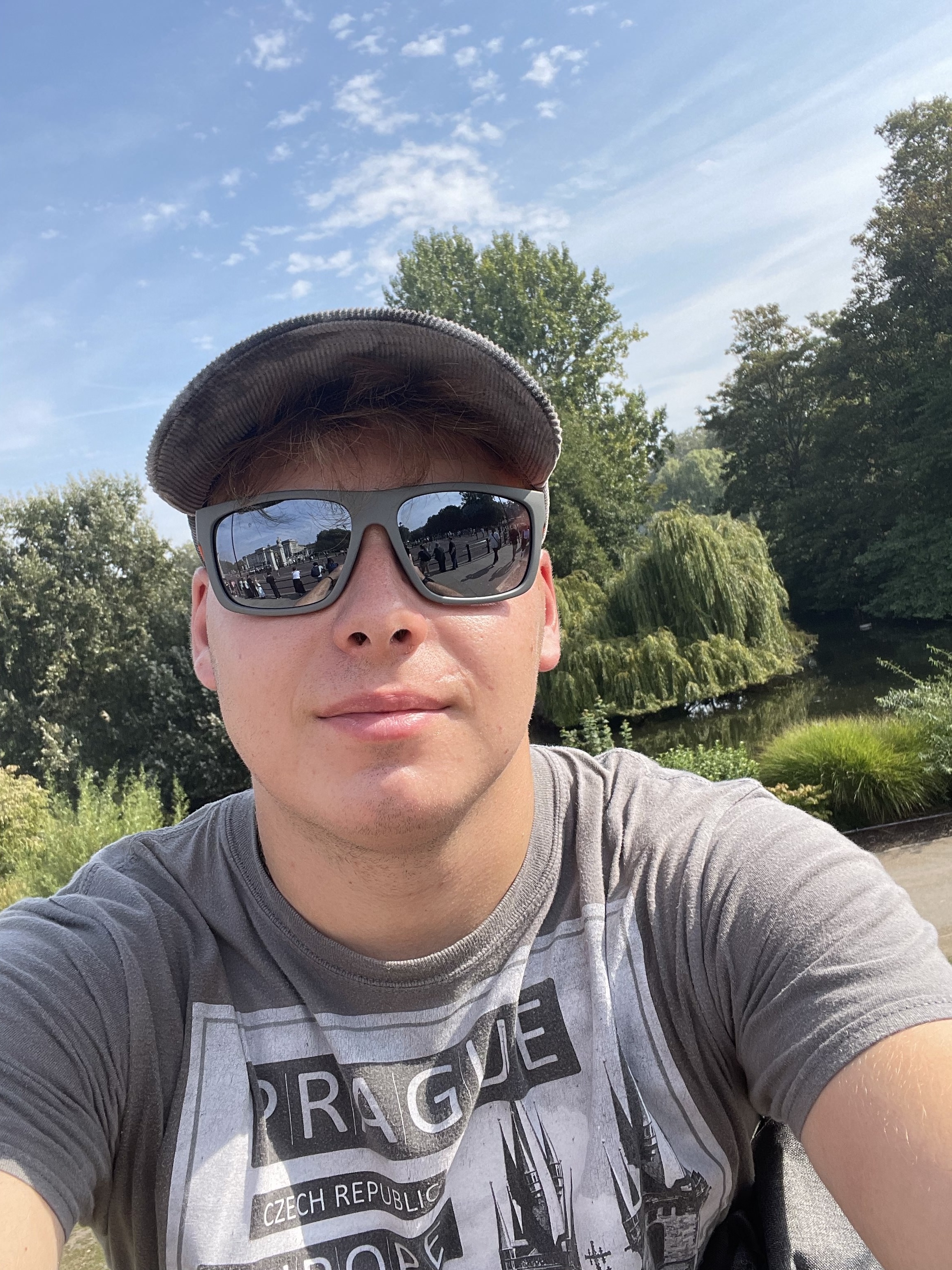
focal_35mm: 30
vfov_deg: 60.0
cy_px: 635
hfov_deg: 46.8
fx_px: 1100
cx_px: 476
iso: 32
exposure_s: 1/702
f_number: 2.2
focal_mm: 2.71
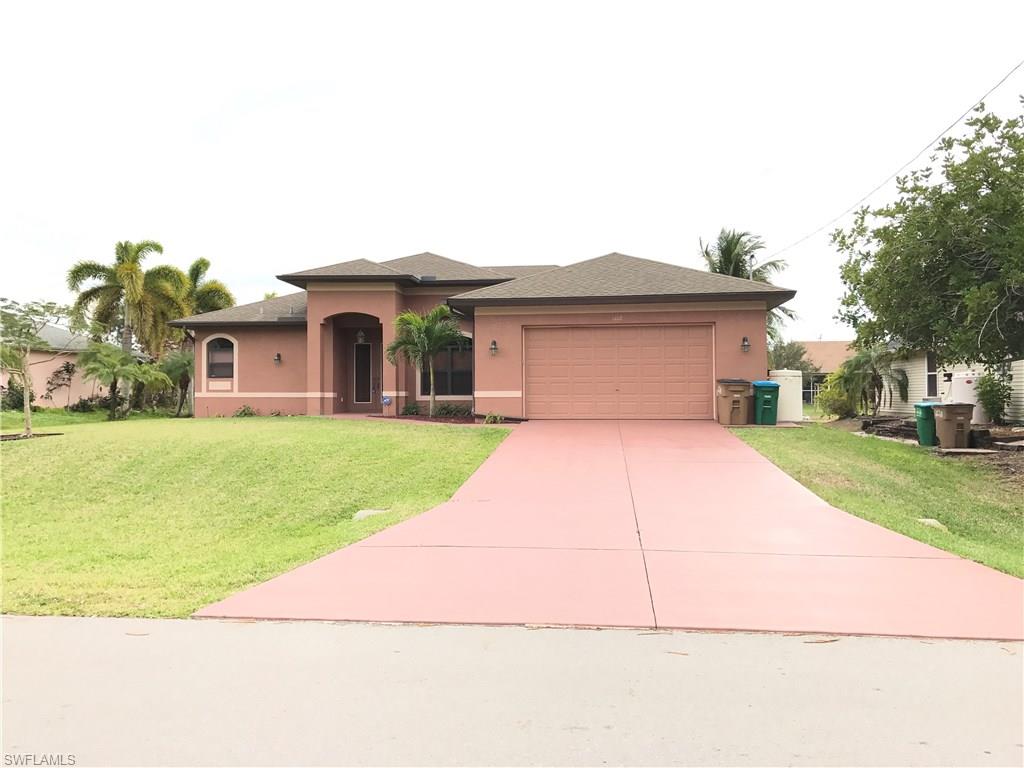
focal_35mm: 28
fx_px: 828
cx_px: 512
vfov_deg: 49.7
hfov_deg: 63.4
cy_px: 384
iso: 20
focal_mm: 3.99
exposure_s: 1/1182
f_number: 1.8
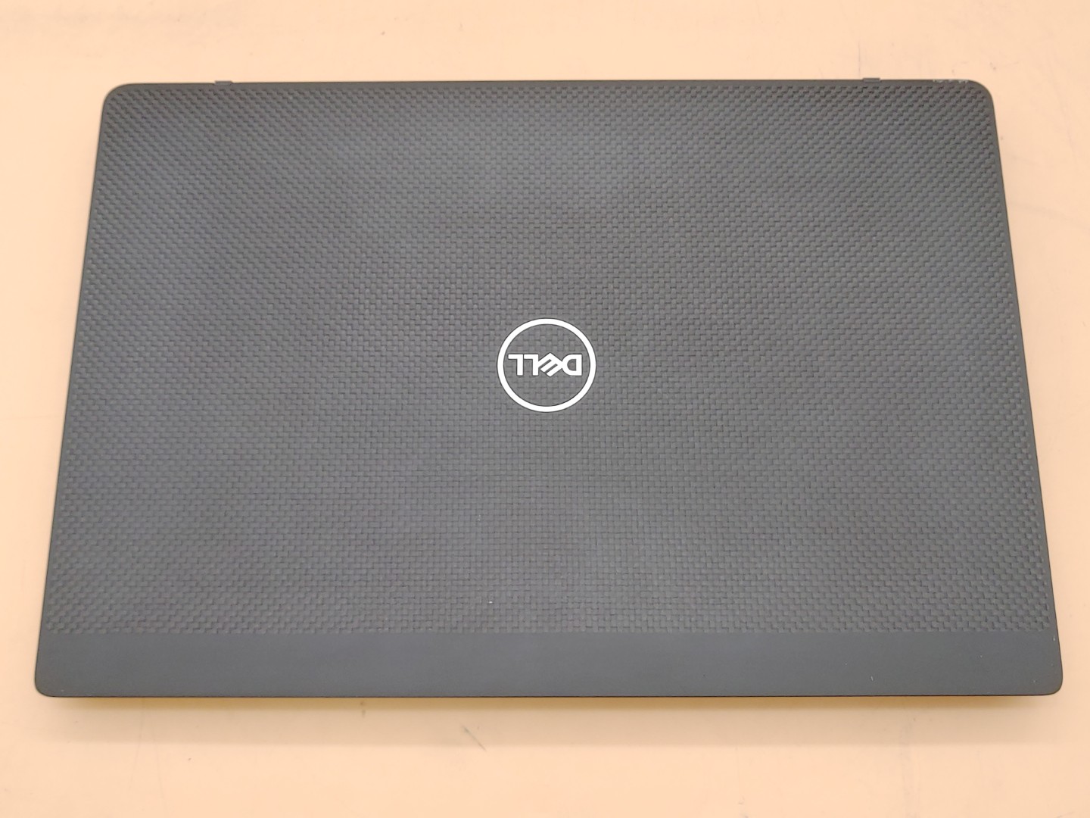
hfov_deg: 51.4
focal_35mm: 36
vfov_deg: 39.7
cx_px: 545
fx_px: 1134
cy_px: 409
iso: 50
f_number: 1.8
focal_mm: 4.36
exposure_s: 1/71
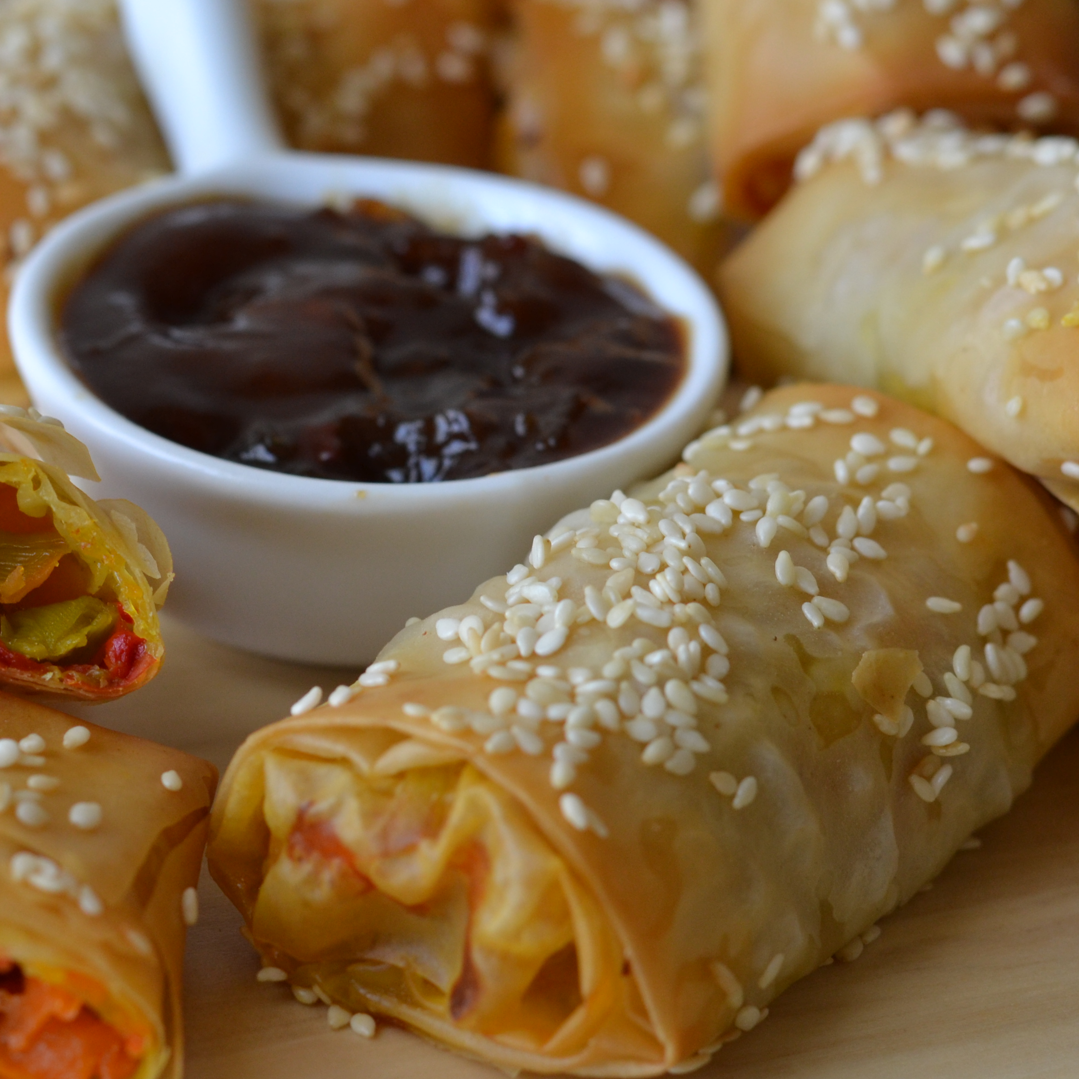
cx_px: 432
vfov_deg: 13.8
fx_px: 4443
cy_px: 516
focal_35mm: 126
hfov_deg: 13.8
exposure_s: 1/100
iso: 400
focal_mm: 50
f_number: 5
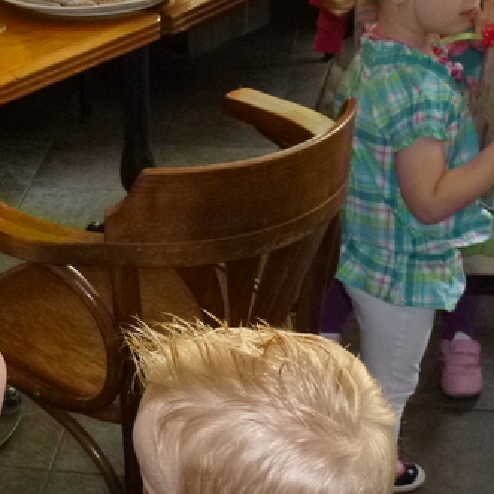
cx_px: -30
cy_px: 413
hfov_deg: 21.5
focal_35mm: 77
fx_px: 1243
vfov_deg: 22.1
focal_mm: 6.5
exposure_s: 1/60
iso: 400
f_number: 3.6
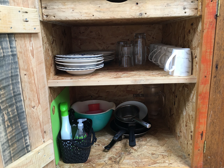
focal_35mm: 29
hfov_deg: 61.7
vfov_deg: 48.2
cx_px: 112
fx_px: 188
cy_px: 84
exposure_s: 1/17
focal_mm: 4.15
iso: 50
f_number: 2.2
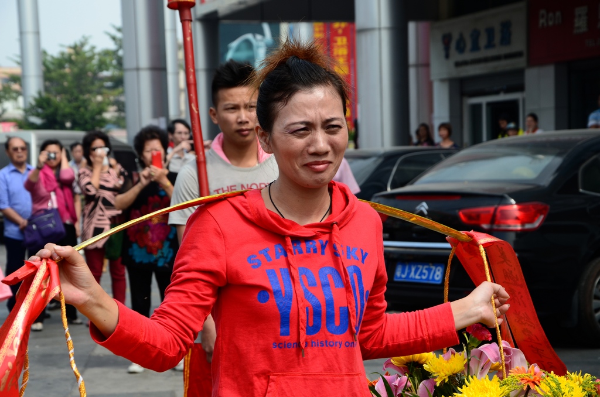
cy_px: 198
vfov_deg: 14.6
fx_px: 1547
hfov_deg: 22.0
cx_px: 300
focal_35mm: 93
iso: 200
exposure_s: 1/250
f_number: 7.1
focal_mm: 62
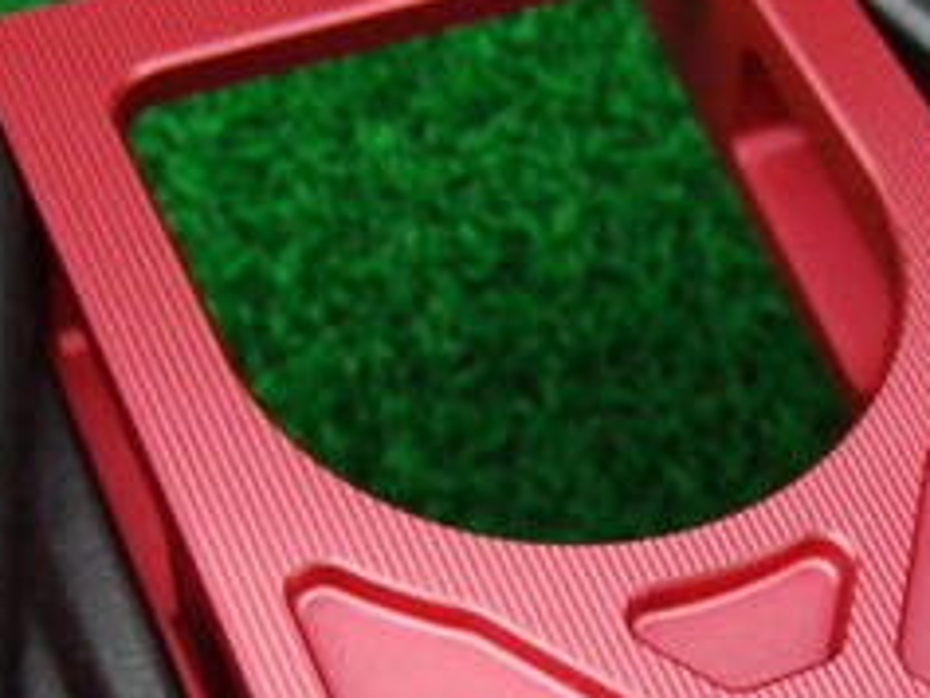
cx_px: 852
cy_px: 639
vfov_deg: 14.6
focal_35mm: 100
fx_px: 2688
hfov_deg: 19.2
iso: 400
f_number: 3.6
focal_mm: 6.42
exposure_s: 1/50
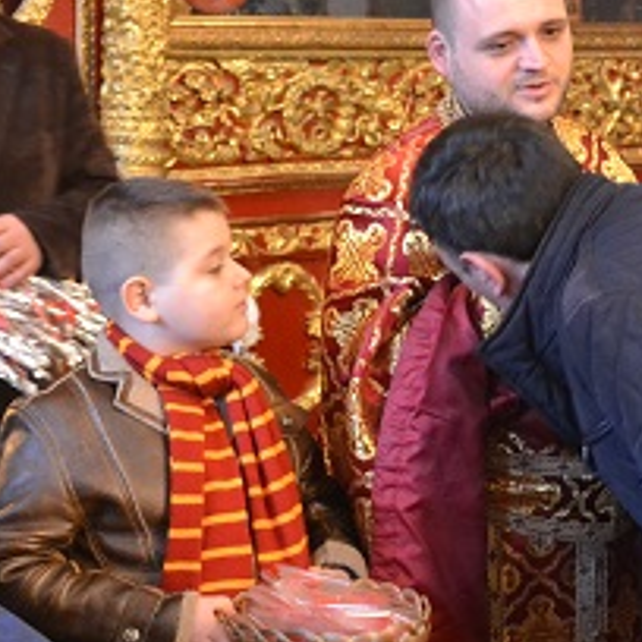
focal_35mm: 90
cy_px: 346
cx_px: 371
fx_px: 1888
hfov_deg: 19.3
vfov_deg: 19.3
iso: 3200
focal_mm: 24
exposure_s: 1/13
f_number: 4
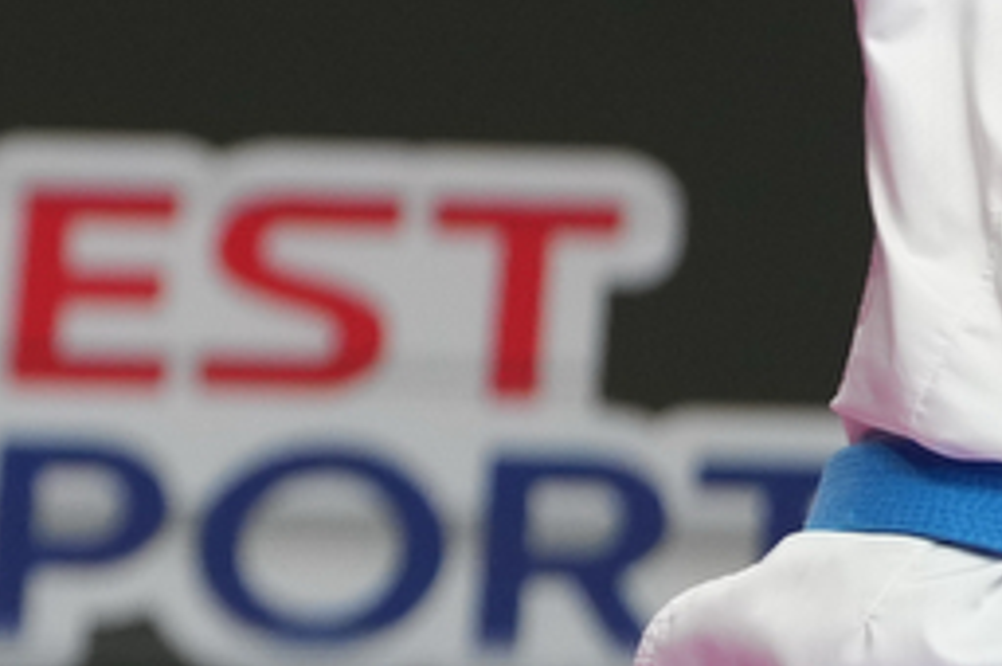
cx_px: -1433
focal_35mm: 1251
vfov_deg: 1.1
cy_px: 24
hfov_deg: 1.6
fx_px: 34775
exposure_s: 1/1000
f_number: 2.8
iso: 800
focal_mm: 200
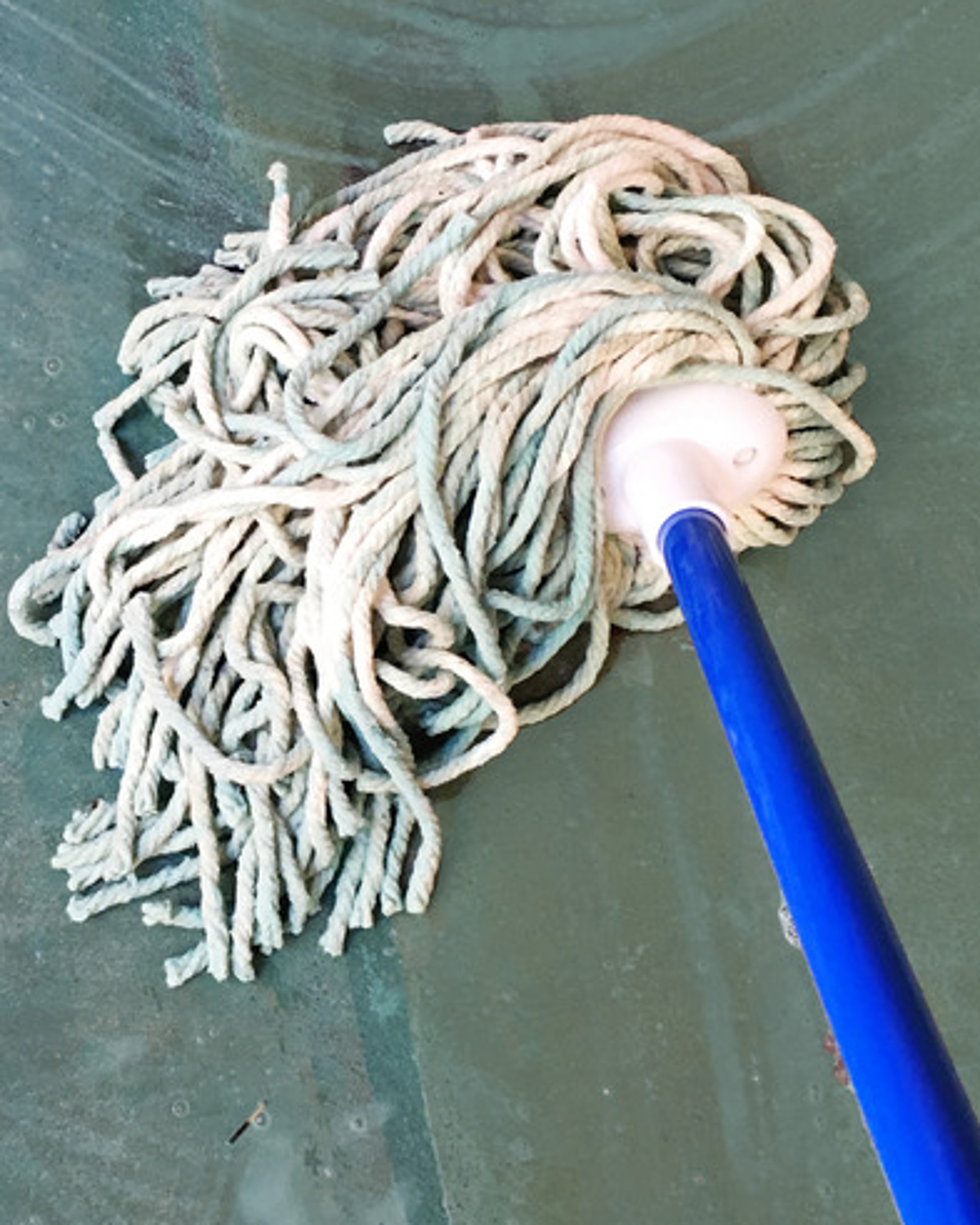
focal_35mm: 60
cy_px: 584
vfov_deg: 31.4
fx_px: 2175
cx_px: 175
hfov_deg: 24.9
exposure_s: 1/30
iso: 80
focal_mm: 4.15
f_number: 2.2
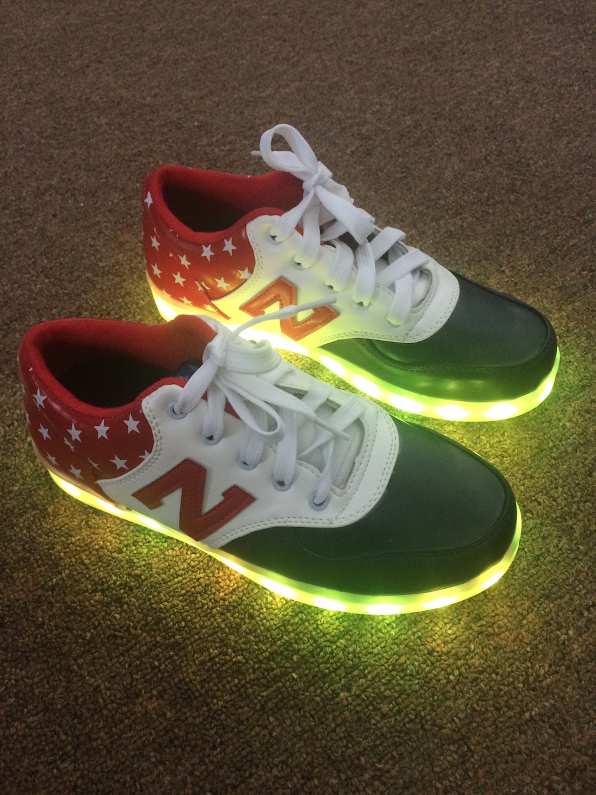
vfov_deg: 61.7
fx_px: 666
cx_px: 298
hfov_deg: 48.2
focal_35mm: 29
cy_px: 398
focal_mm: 4.15
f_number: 2.2
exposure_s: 1/30
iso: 200
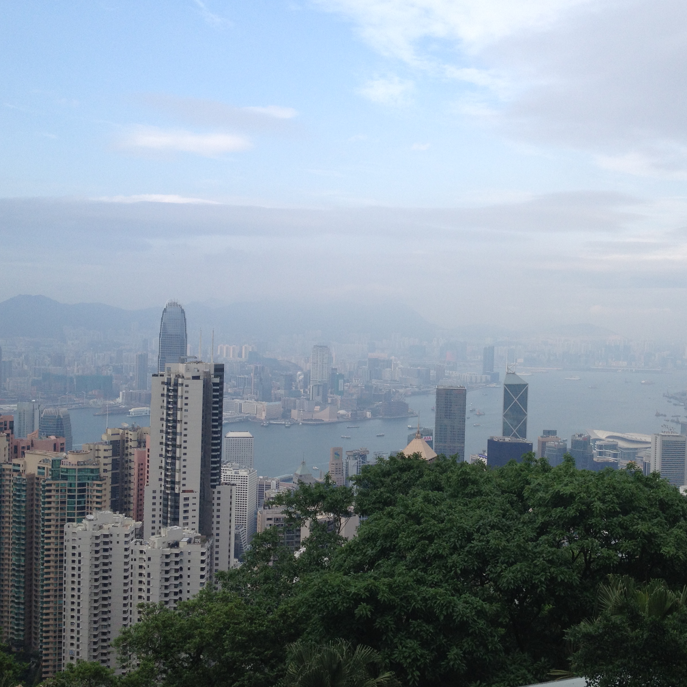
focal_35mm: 42
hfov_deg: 39.8
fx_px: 943
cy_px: 340
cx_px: 421
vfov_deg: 40.0
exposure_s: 1/756
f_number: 2.4
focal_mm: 4.28
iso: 50
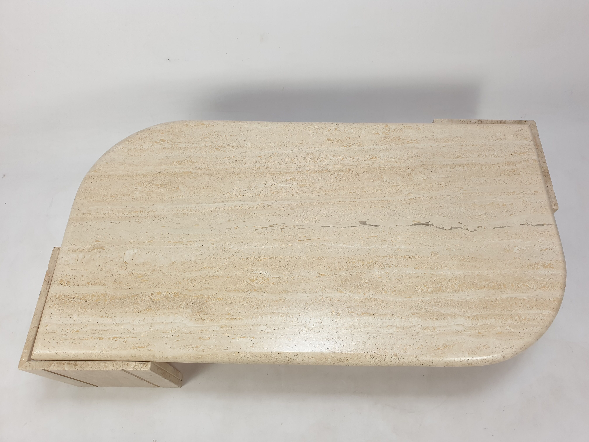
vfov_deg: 53.1
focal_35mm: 26
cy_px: 221
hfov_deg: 67.3
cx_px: 294
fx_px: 442
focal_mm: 4.3
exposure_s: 1/100
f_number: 2.4
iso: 80
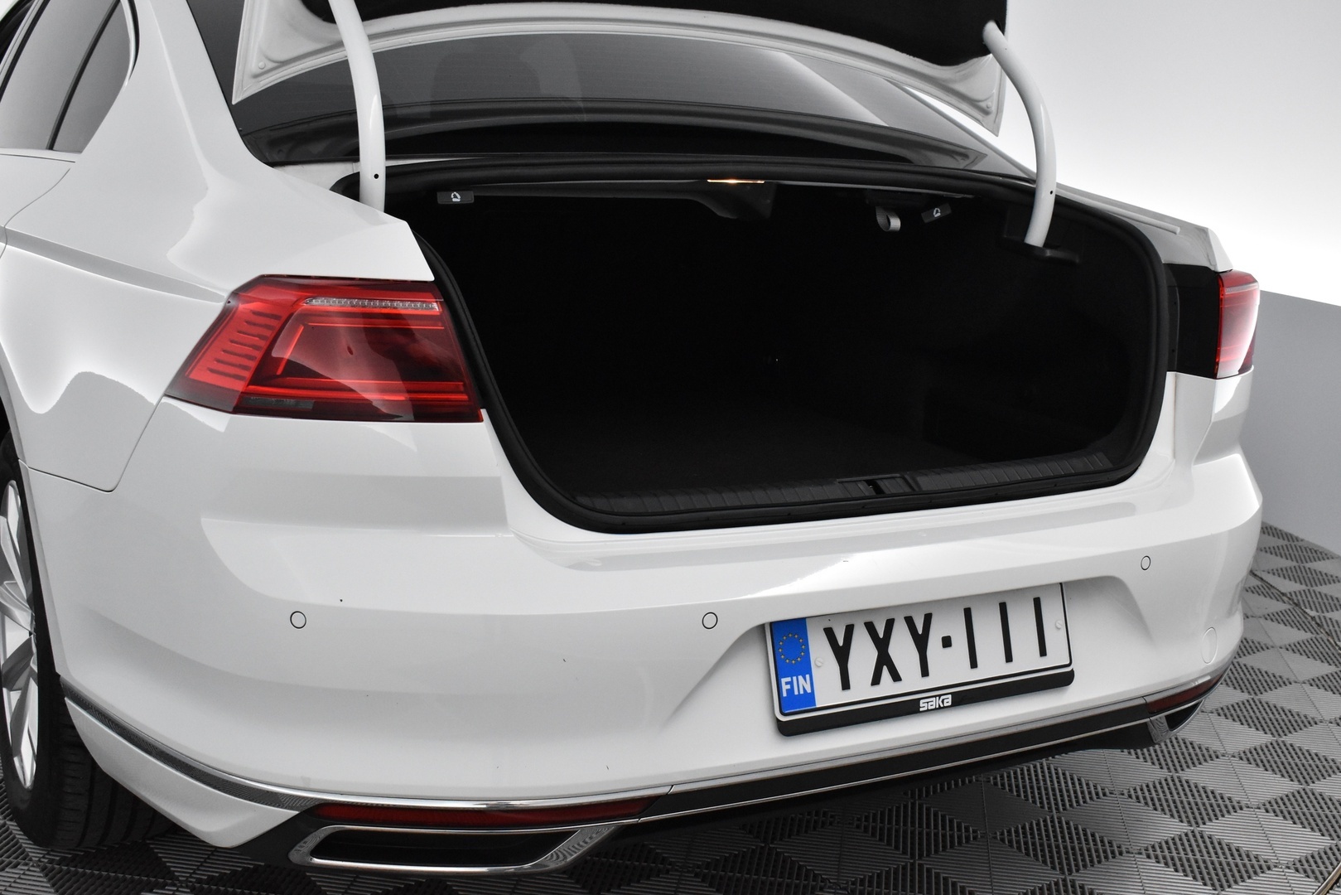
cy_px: 448
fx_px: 1621
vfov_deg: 30.9
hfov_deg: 45.0
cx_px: 670
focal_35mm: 44
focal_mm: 29
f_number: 6.3
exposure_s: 1/160
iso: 3200
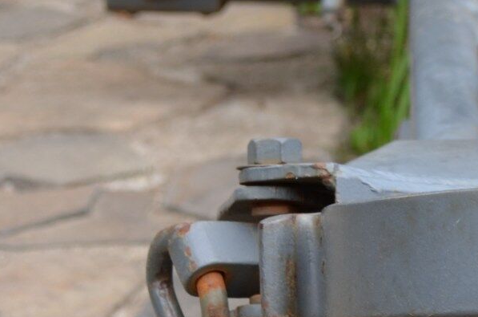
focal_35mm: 232
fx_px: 3069
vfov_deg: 5.9
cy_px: 401
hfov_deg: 8.8
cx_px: 535
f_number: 6.3
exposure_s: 1/160
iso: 200
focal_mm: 45
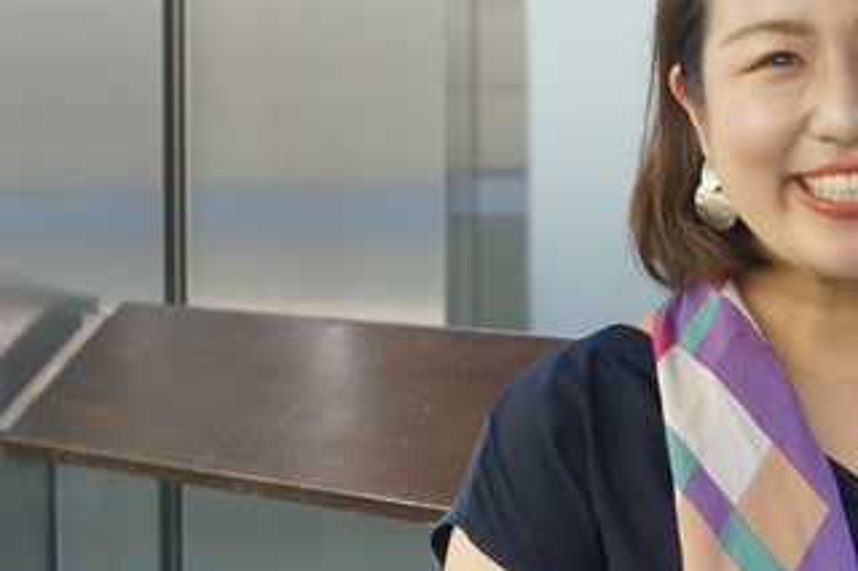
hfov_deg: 13.6
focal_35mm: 150
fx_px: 3573
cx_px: 772
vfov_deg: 9.1
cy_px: 181
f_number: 5
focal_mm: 50
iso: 800
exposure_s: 1/10
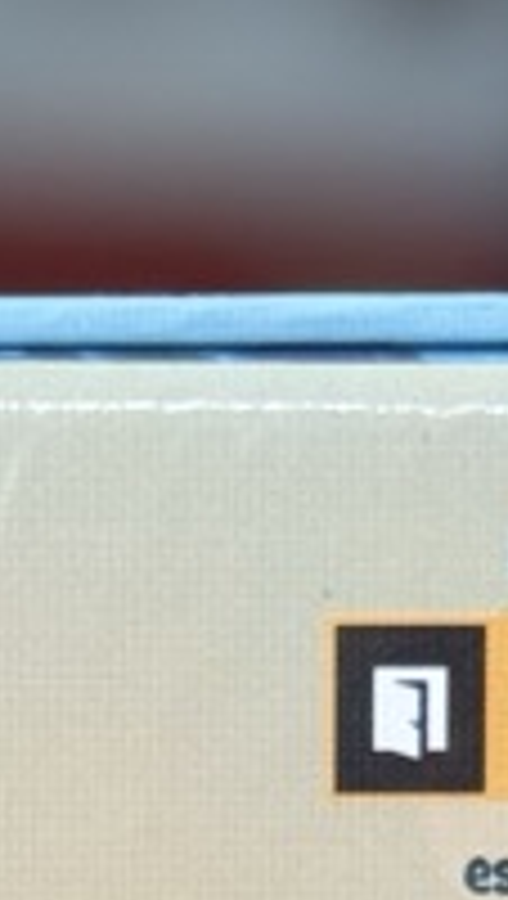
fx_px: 7971
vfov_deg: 6.2
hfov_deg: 3.6
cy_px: 2070
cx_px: -521
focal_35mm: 334
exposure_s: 1/50
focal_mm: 6.76
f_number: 1.78
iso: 80
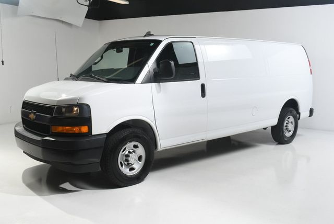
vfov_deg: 36.9
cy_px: 112
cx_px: 167
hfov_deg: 53.1
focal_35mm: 36
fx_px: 334
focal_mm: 18
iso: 100
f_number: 13
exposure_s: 1/160
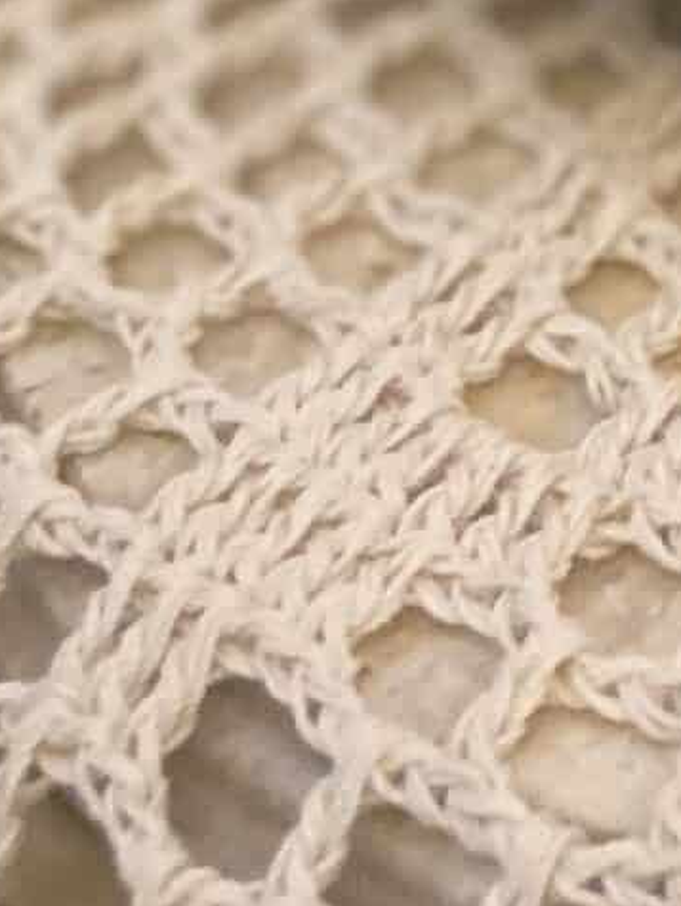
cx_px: 1410
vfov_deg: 15.2
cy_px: -736
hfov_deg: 11.7
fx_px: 2934
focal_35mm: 112
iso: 500
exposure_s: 1/50
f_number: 1.8
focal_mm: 4.25
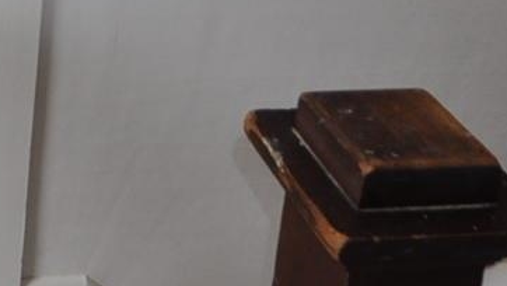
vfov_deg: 11.6
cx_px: -88
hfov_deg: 21.4
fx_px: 1251
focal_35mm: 93
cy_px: -294
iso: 400
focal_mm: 10
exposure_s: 1/200
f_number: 3.5
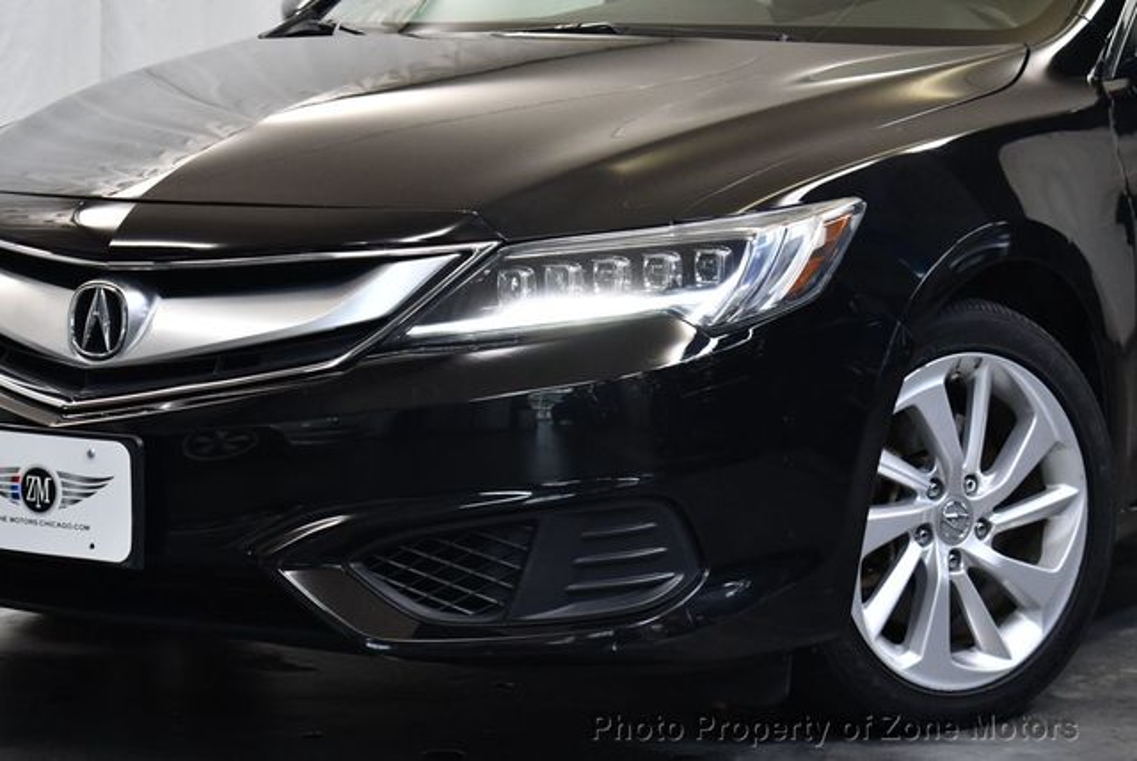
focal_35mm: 110
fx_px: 3477
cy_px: 380
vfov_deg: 12.5
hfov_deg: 18.6
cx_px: 568
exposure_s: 1/125
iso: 1400
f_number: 5.6
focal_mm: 55
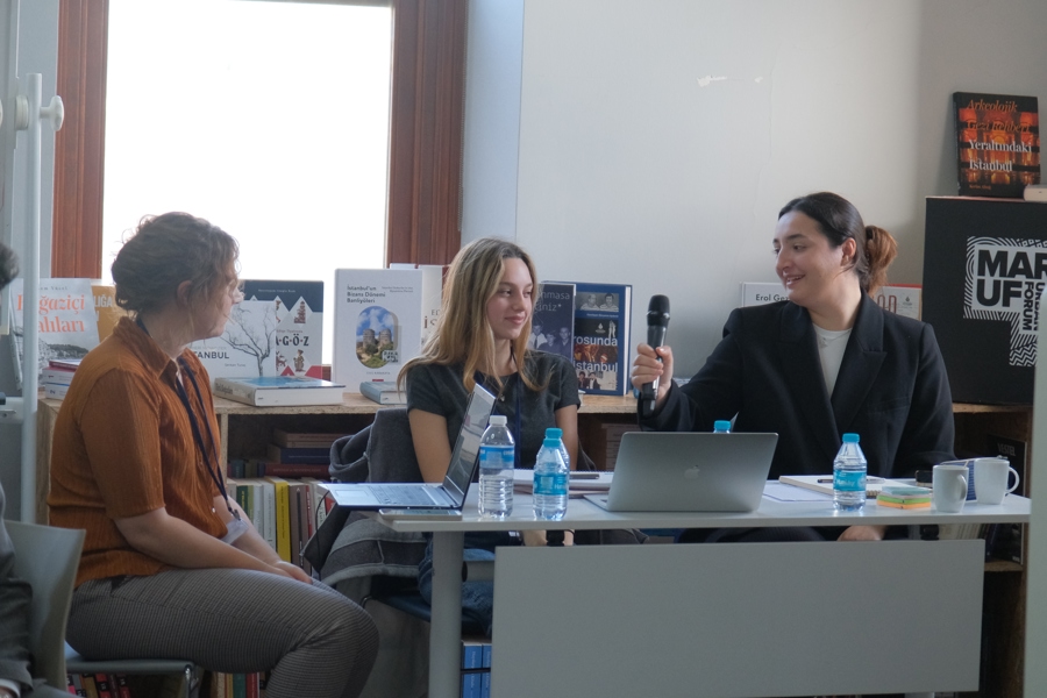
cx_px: 524
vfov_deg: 12.0
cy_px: 349
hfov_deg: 17.9
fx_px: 3315
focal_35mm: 114
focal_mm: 76.3
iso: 2500
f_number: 4
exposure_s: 1/220
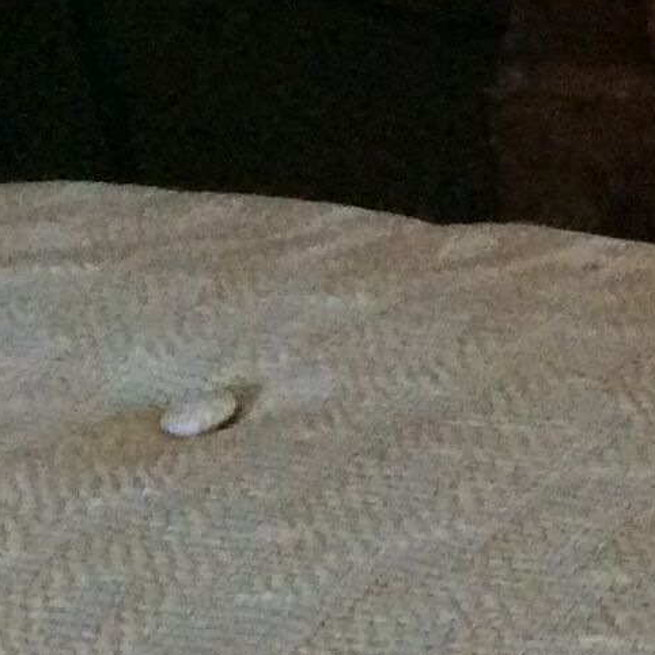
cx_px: 1604
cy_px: -458
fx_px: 3254
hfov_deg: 10.0
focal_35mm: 152
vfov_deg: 10.9
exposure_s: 1/25
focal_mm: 3.3
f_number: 2.4
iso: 250
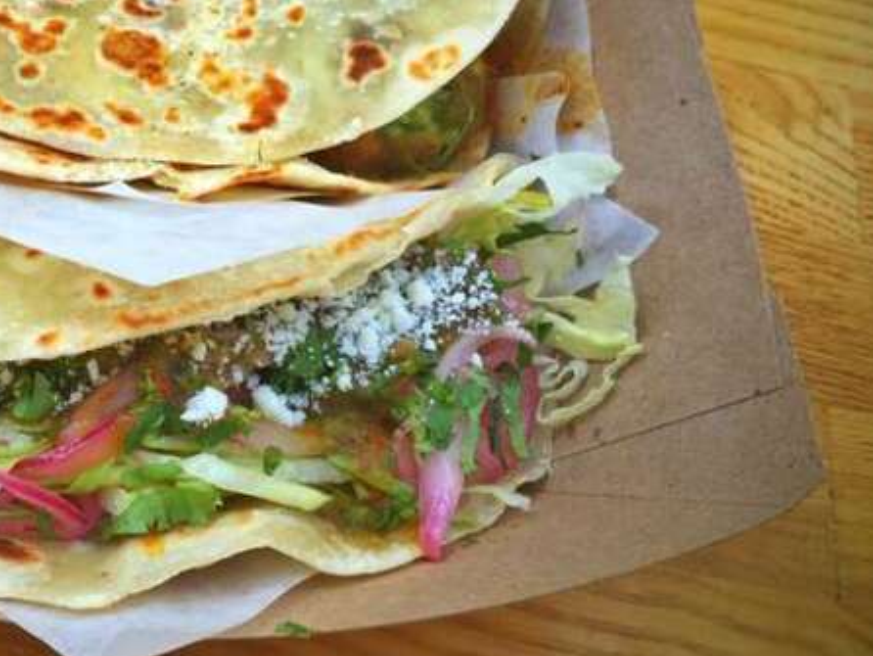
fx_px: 1312
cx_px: 117
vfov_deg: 27.9
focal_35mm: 52
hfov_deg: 35.0
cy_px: 210
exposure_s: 1/179
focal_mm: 4.15
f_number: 2.2
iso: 32
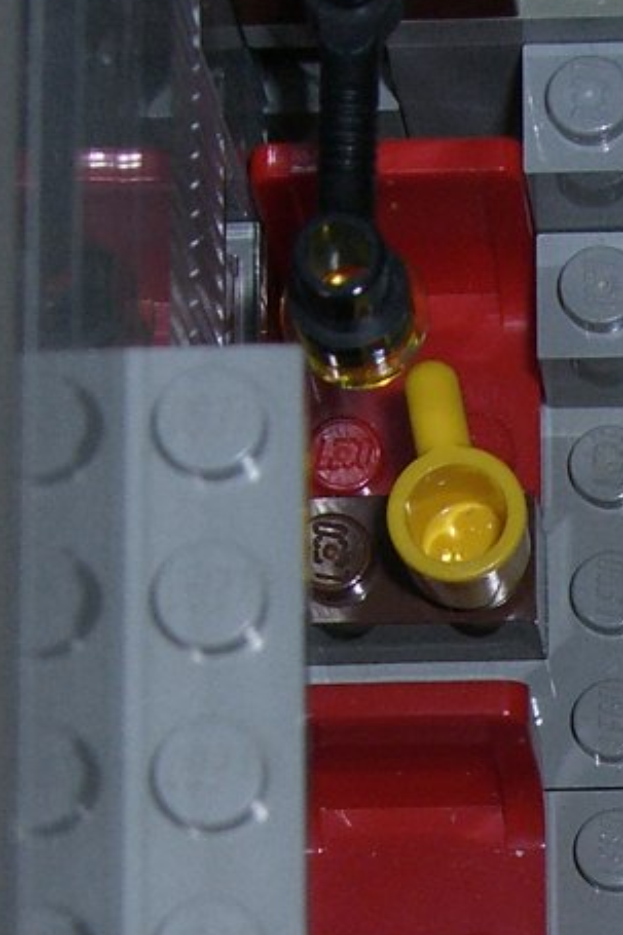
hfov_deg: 9.7
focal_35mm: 139
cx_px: 730
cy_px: 1136
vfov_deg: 14.3
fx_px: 3611
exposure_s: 1/30
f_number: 4
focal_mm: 7.9
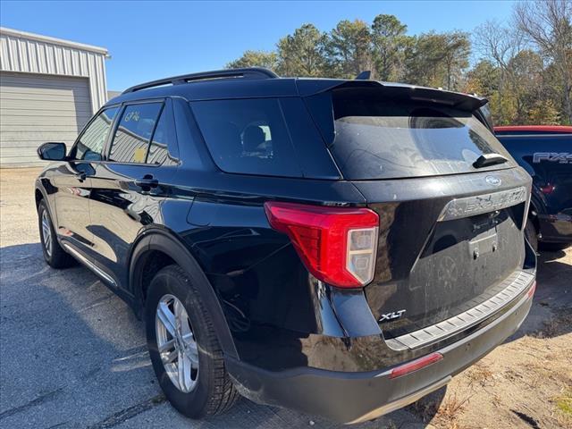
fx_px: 397
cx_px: 286
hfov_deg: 71.6
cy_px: 214
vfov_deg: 56.8
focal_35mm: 24
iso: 80
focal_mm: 6.76
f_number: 1.78
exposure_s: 1/658
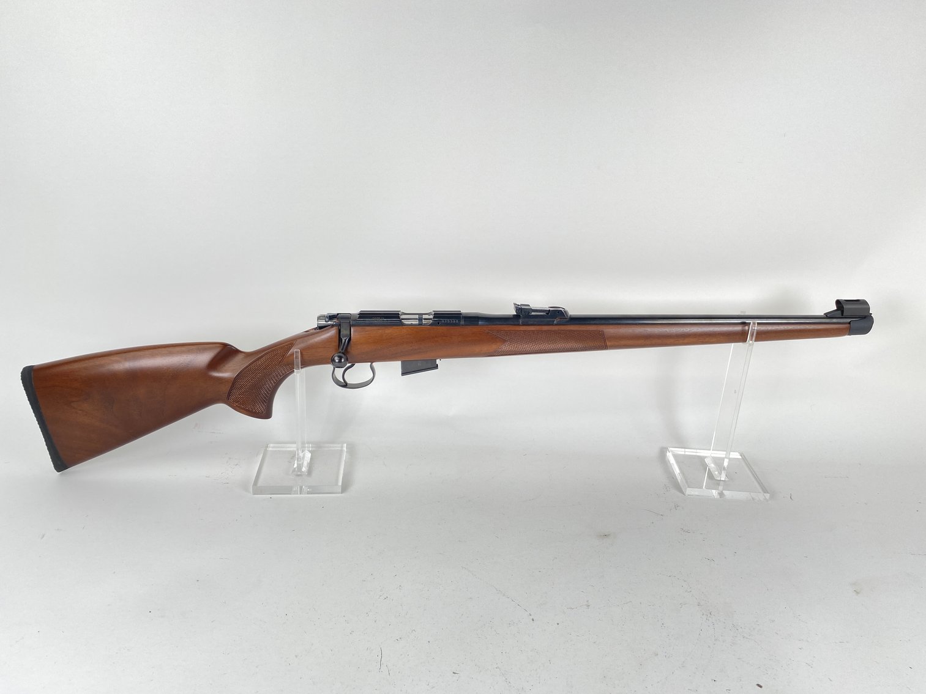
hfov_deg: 67.3
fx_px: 696
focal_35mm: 26
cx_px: 463
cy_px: 347
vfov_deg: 53.1
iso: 32
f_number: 1.8
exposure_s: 1/147
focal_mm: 4.25
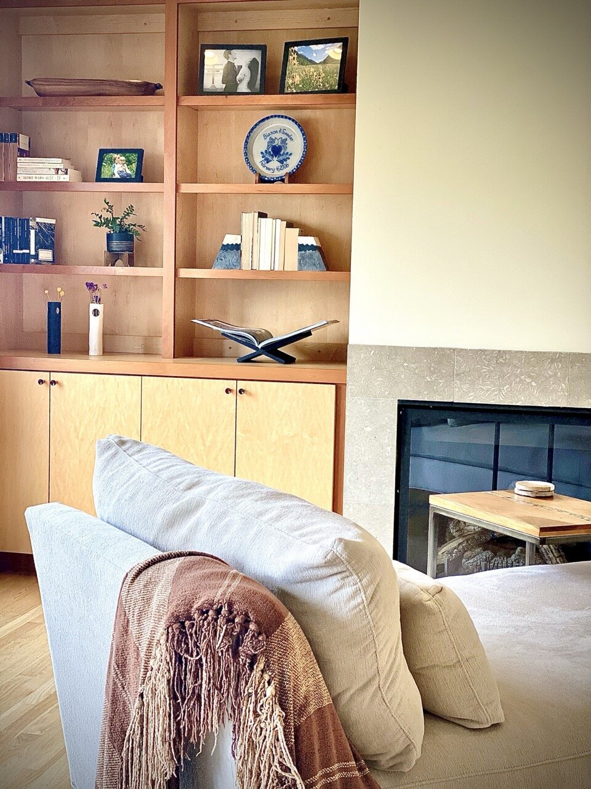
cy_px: 394
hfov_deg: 28.0
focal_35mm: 52
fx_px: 1184
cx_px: 296
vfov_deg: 36.8
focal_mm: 6
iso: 100
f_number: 2
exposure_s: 1/120
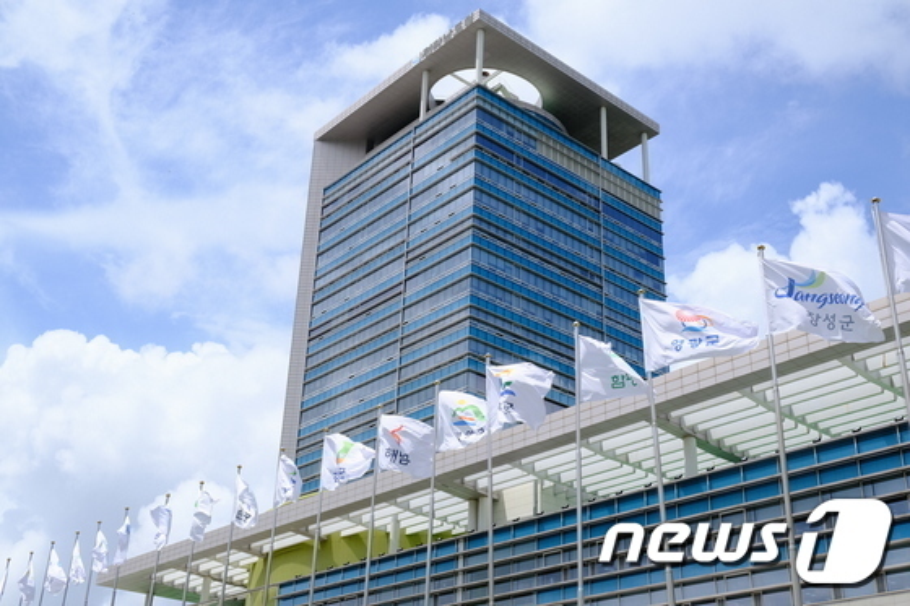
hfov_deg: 48.5
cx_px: 455
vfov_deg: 33.4
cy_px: 303
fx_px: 1011
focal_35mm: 40
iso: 320
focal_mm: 26.5
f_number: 5.6
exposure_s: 1/1000
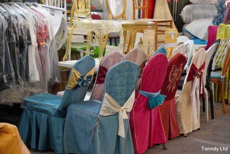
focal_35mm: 99
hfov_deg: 20.6
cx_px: 115
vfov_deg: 13.8
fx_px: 633
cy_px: 77
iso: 1600
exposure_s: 1/160
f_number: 4
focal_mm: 66
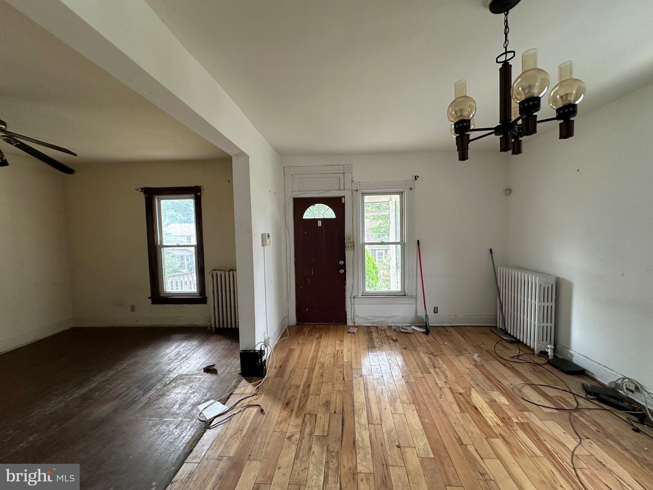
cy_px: 245
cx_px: 326
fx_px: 264
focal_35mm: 14
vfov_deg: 85.7
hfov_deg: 102.1
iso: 160
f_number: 2.2
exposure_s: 1/99
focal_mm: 2.22
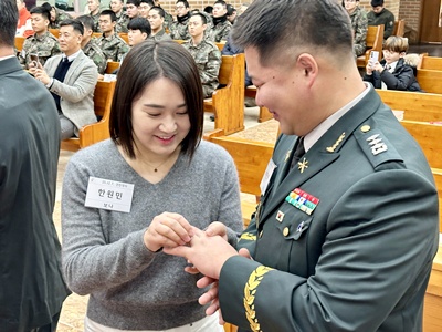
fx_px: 613
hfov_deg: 39.7
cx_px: 221
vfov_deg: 30.3
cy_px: 166
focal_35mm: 48
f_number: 1.78
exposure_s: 1/40
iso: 200
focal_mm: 6.86
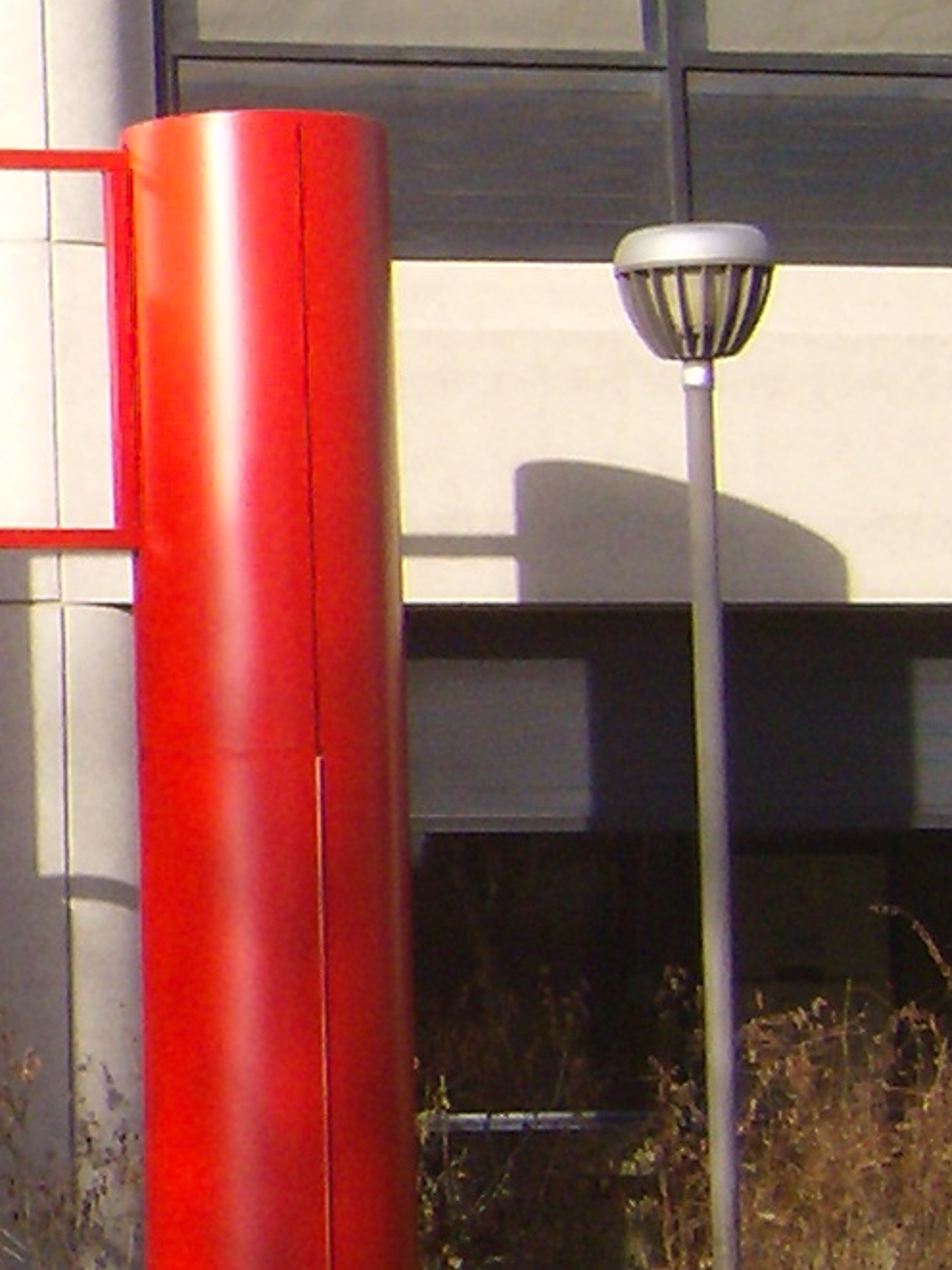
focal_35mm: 140
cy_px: 296
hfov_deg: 9.5
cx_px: -1311
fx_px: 5132
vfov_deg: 14.0
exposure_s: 1/478
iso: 100
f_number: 4.7
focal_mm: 6
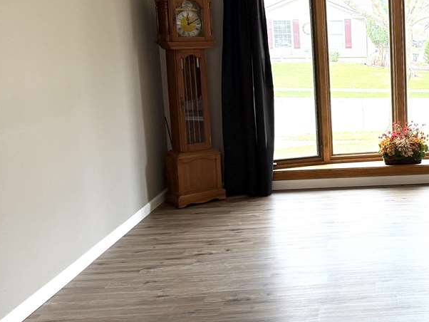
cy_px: 122
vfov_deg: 28.5
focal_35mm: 51
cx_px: 447
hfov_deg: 33.6
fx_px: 632
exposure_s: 1/195
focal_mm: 6.76
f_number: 1.78
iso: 100
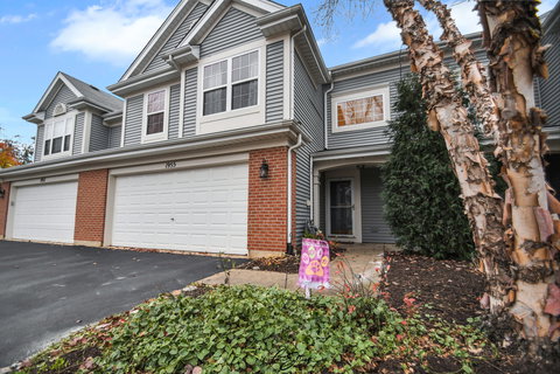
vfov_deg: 77.3
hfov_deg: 100.4
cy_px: 187
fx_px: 233
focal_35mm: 15
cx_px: 280
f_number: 8
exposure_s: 1/125
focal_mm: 10
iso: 400
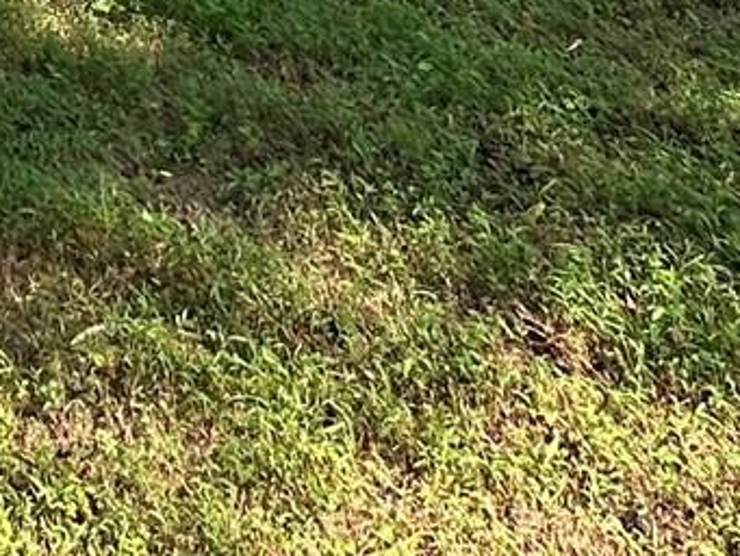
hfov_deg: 19.9
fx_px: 1796
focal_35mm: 84
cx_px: -393
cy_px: -971
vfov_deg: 12.0
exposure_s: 1/169
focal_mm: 2.22
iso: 40
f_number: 2.2
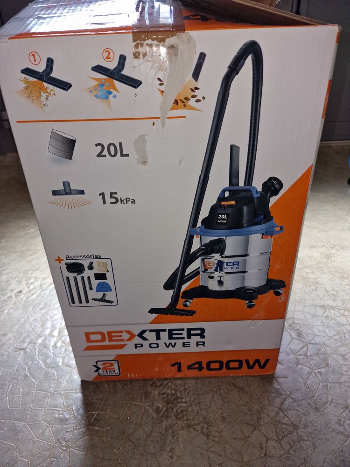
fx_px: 310
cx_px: 175
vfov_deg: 73.9
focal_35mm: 23
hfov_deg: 58.9
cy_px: 234
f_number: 1.8
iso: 125
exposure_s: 1/180
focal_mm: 6.4
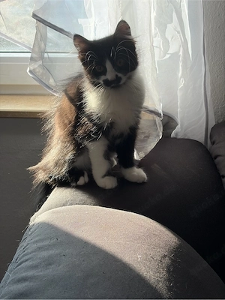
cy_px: 150
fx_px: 451
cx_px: 112
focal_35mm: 52
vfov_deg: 36.8
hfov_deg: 28.0
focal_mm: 5.96
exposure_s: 1/180
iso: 32
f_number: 1.6
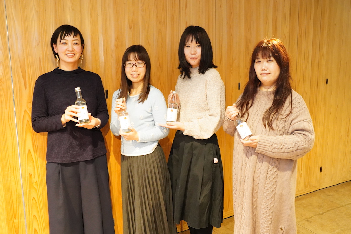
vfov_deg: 40.0
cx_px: 176
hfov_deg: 57.2
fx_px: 322
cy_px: 117
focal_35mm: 33
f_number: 10
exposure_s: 1/30
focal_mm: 33
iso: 10000
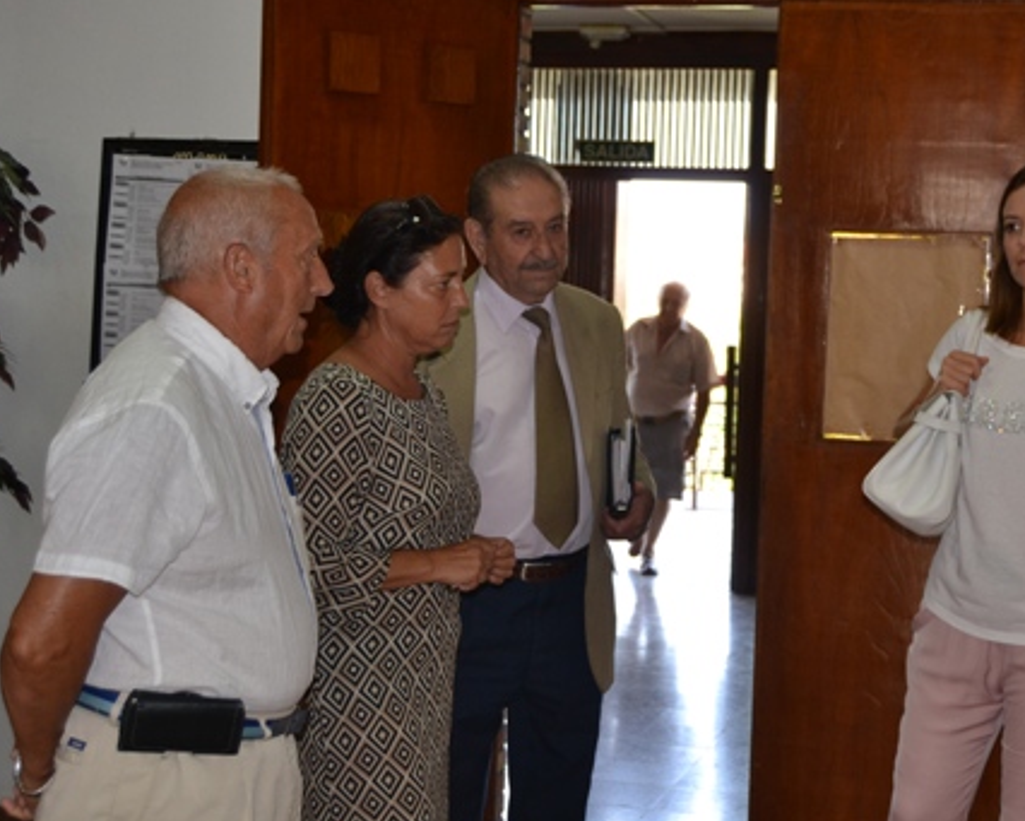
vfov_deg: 27.6
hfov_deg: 33.8
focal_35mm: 55
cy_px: 398
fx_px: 1669
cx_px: 695
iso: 400
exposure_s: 1/100
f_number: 4
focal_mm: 26
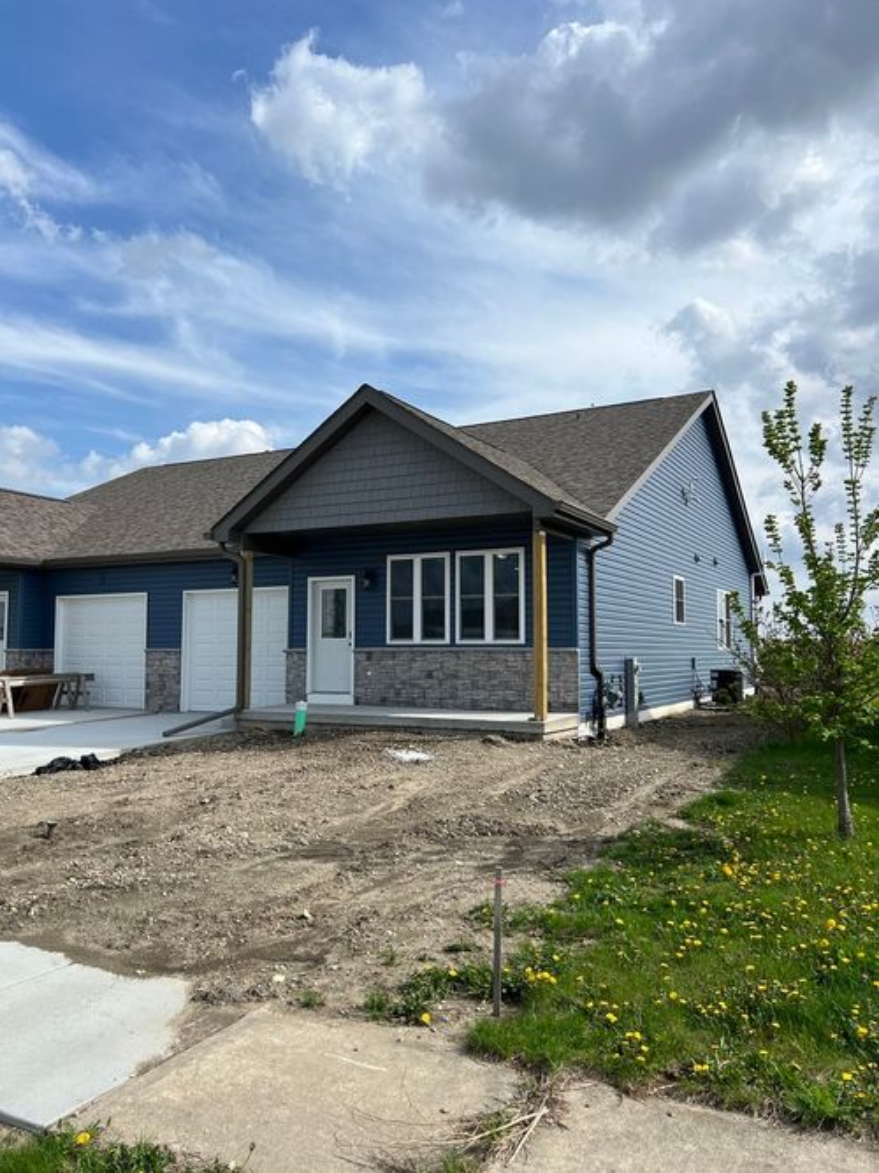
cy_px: 586
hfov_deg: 53.0
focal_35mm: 26
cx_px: 440
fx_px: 881
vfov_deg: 67.3
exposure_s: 1/4630
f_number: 1.5
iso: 50
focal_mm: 5.7
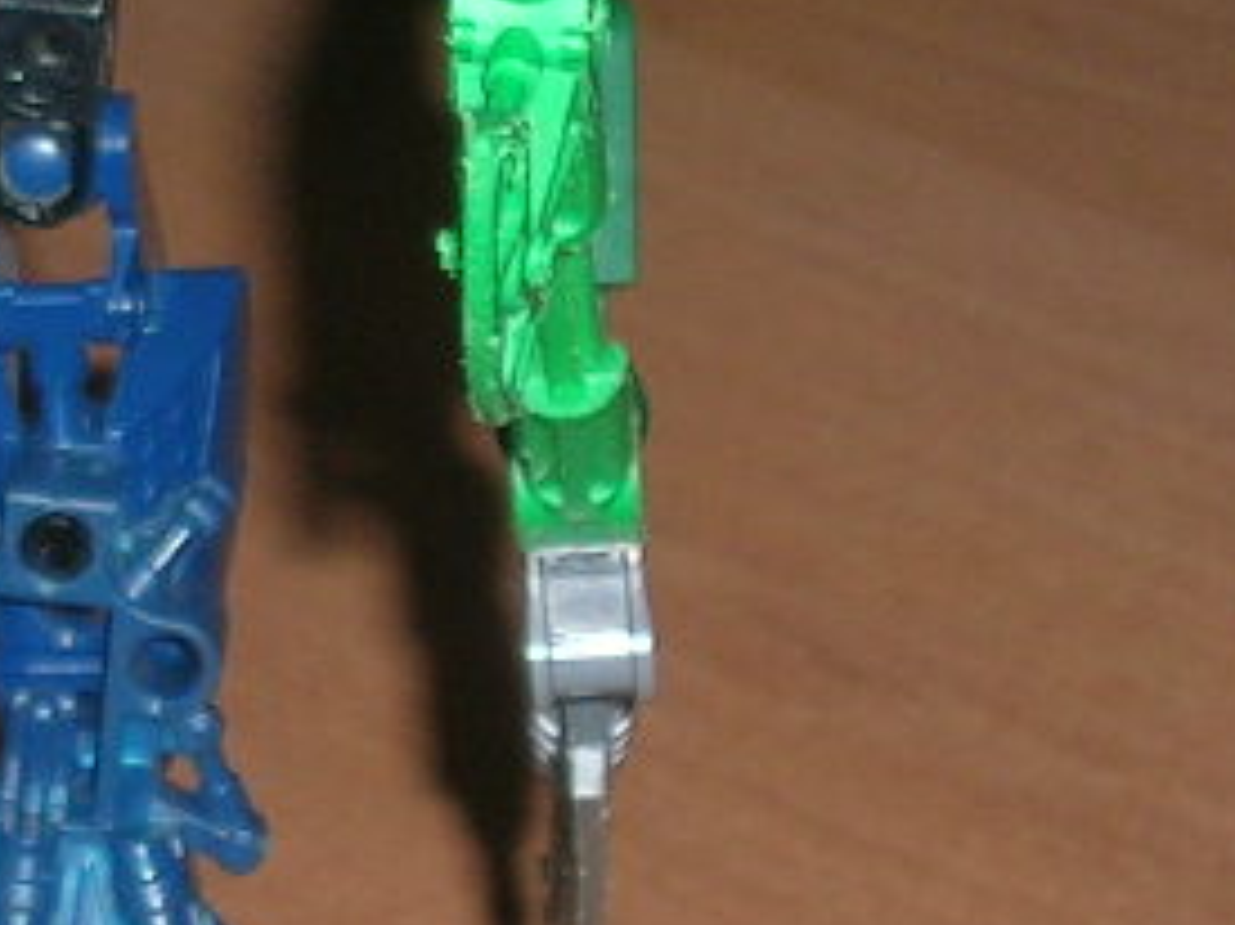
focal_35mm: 305
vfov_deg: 4.9
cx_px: -139
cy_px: 373
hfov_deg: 6.5
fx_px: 10877
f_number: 4.1
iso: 50
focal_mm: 12.4
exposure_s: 1/60.1
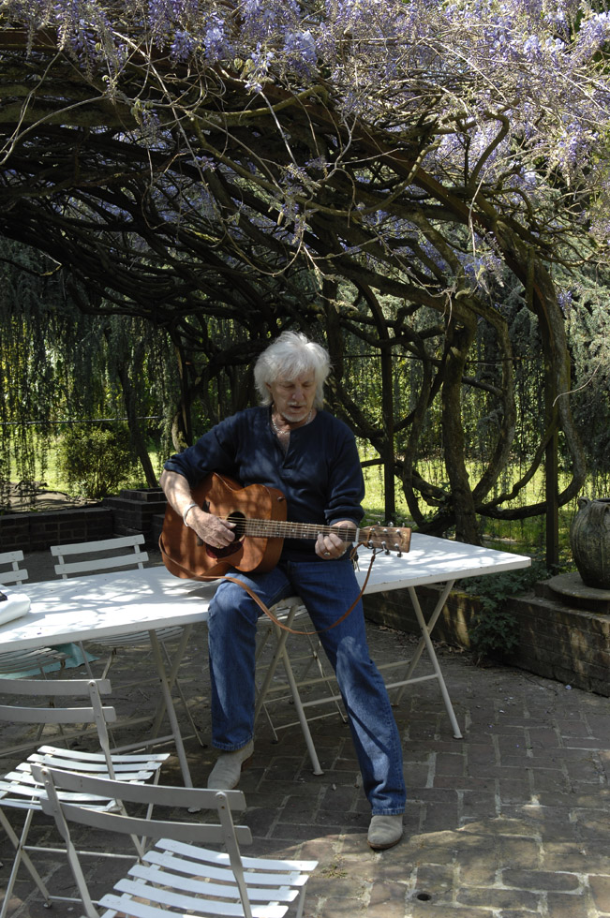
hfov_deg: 31.8
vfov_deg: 46.4
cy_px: 459
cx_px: 305
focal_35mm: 42
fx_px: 1070
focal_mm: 28
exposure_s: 1/100
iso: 160
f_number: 7.1
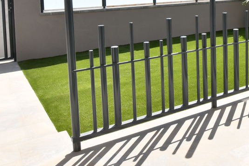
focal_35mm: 45
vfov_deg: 27.8
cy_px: -7
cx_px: 261
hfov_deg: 37.7
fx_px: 311
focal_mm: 10
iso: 200
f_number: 9
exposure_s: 1/250
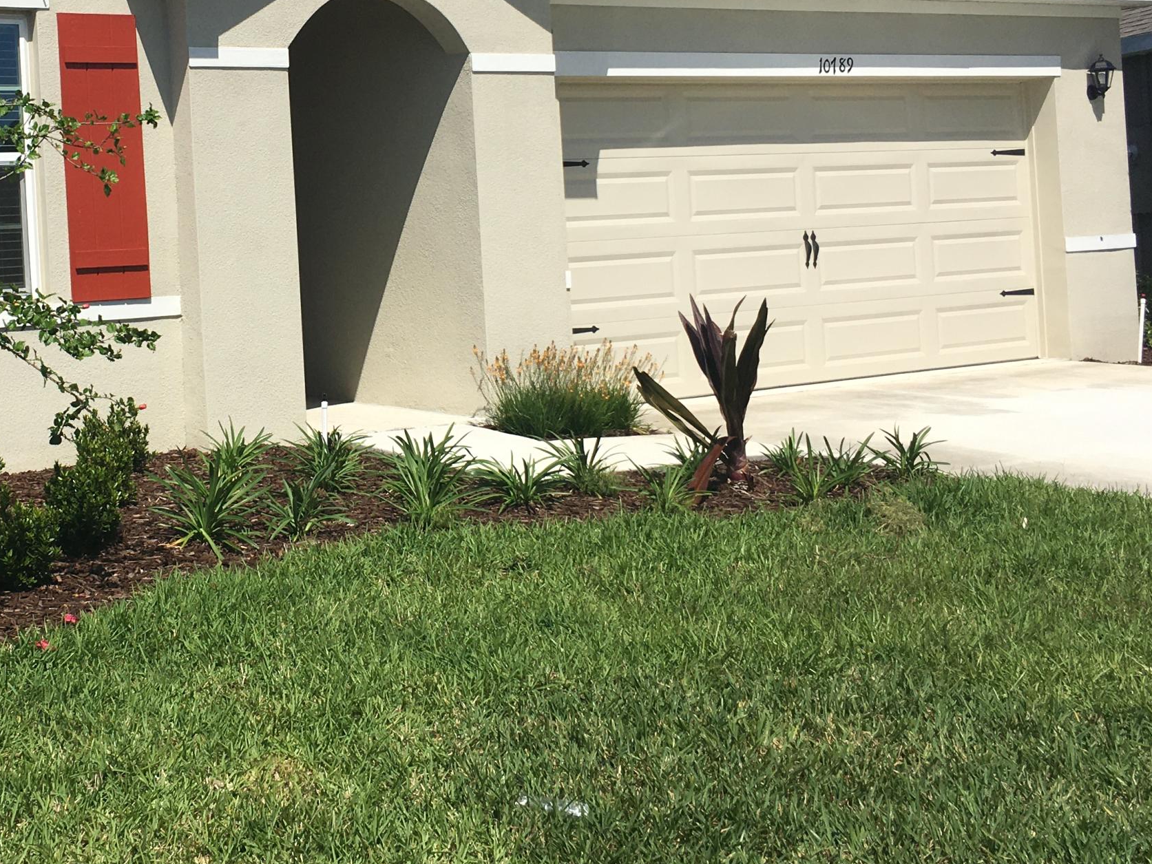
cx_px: 233
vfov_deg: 27.7
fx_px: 1731
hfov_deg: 35.6
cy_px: 220
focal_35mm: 52
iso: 25
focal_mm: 4.15
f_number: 2.2
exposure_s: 1/3205
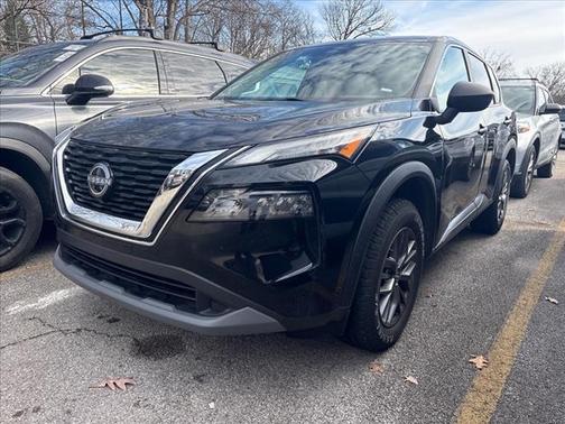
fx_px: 424
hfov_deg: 67.3
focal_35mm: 26
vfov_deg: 53.1
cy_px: 212
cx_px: 282
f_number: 1.6
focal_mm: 5.96
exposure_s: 1/1175
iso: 64
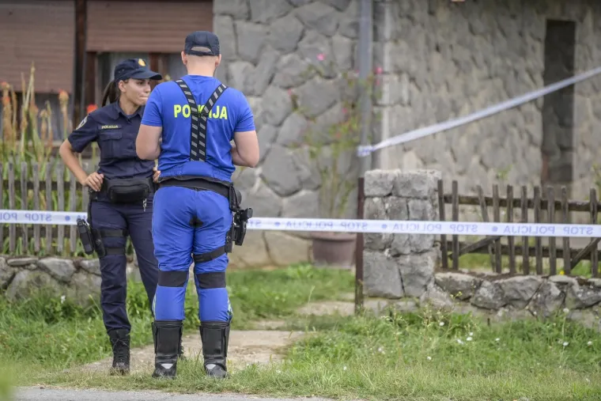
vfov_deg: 8.3
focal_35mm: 165
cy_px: 200
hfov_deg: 12.5
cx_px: 300
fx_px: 2755
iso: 1000
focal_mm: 165
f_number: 2.8
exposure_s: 1/5000
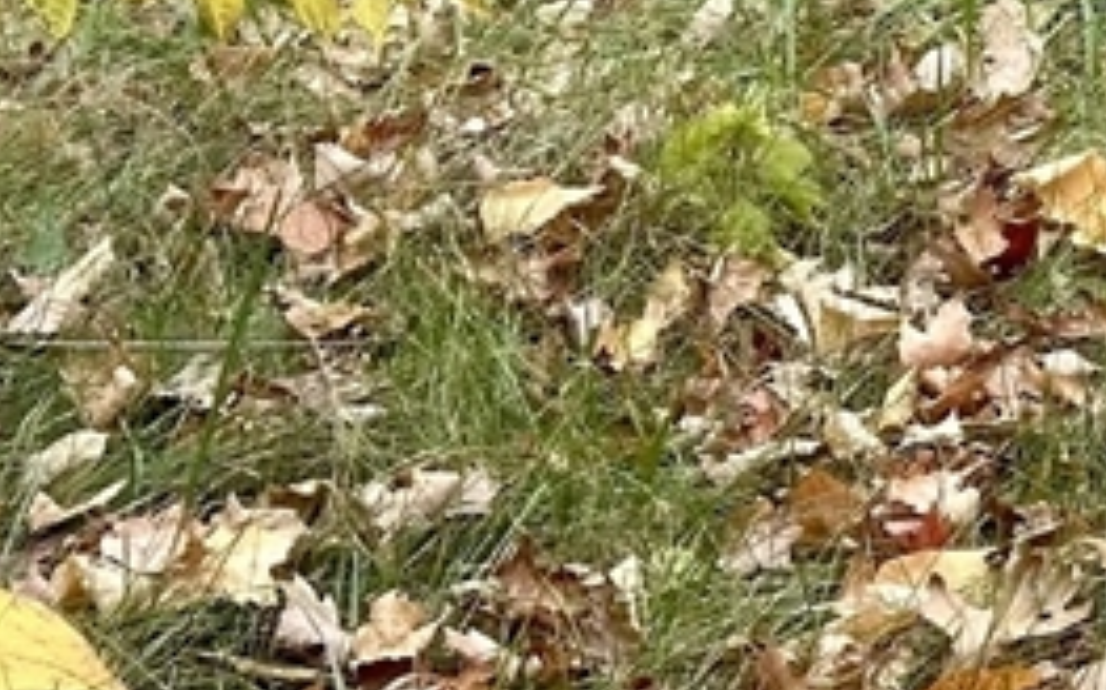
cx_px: 1993
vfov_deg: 6.5
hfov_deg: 10.0
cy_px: -618
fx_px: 5964
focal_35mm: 198
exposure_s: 1/393
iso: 64
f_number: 1.78
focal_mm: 6.86
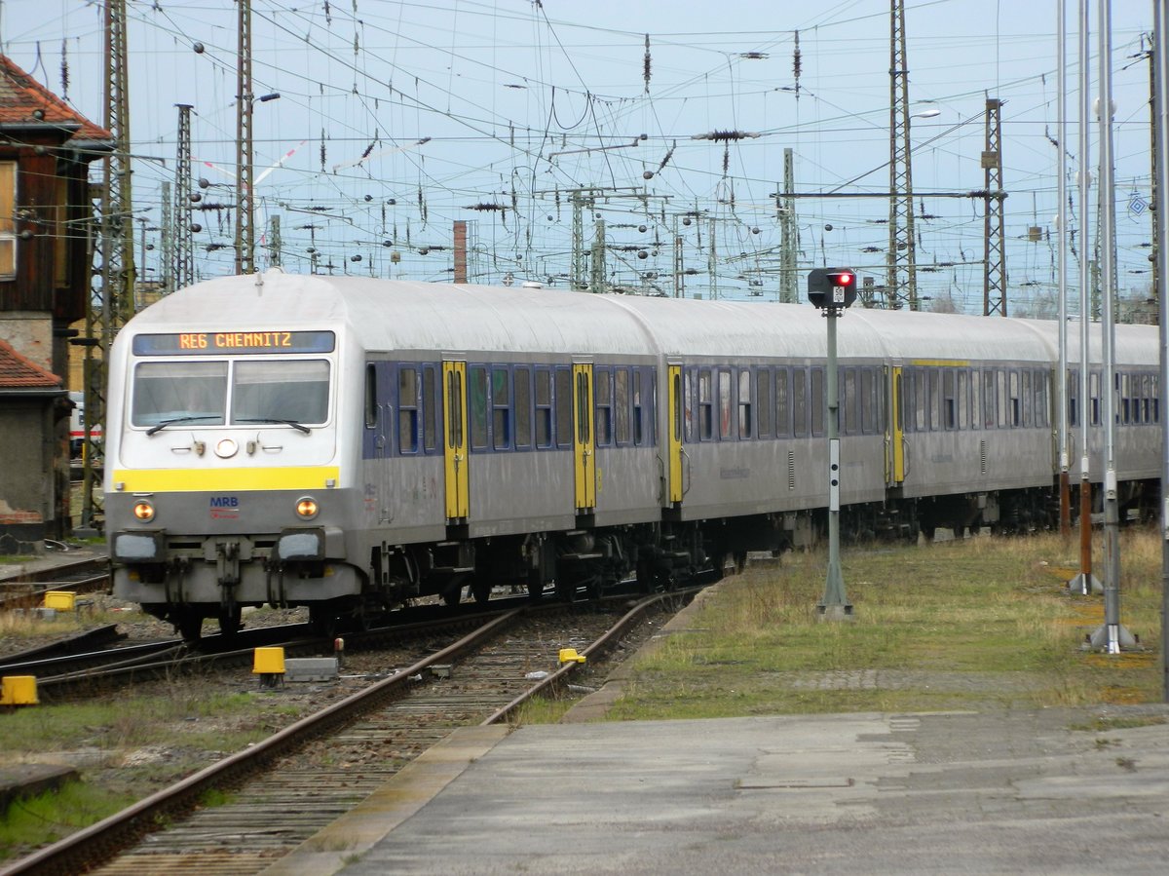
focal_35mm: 332
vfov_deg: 4.5
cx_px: 584
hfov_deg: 6.0
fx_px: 11207
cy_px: 438
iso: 80
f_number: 5.6
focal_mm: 59.7
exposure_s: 1/100
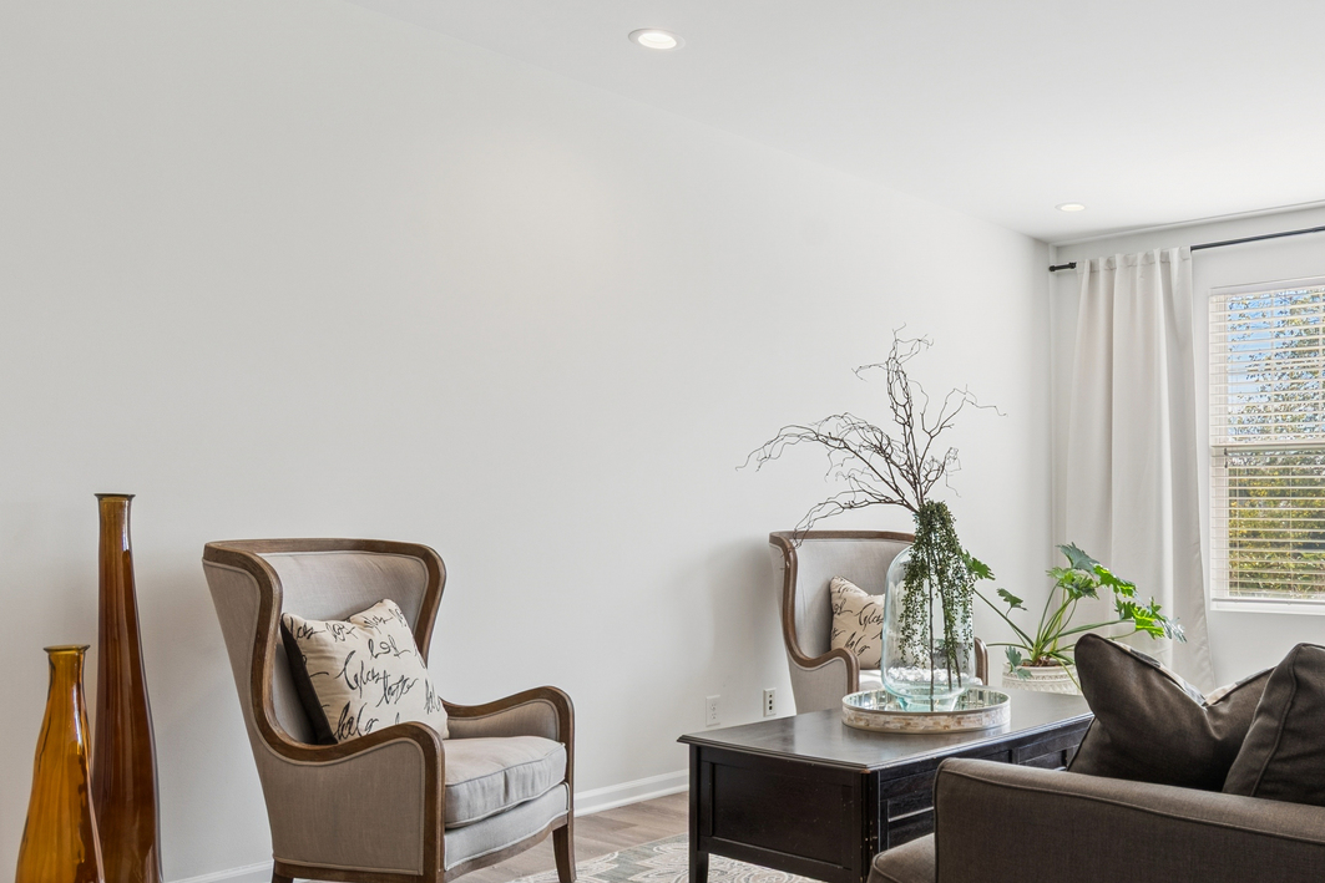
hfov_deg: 56.7
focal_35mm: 32
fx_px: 1178
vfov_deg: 41.0
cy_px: 523
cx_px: 936
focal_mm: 14
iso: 250
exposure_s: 1/15
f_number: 8
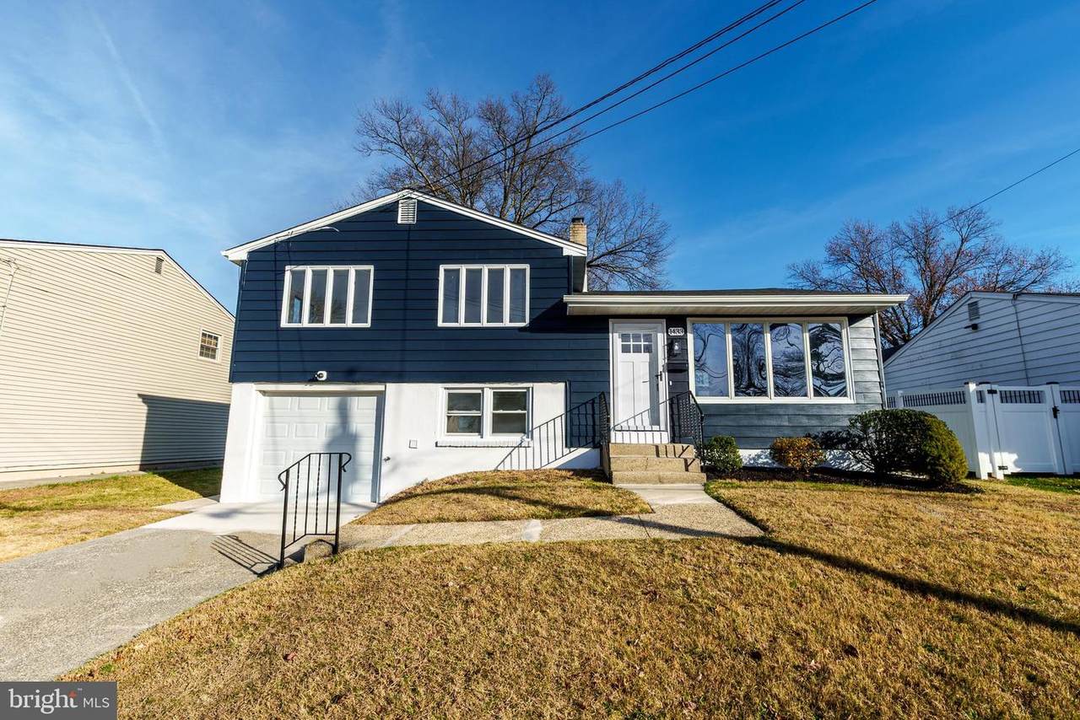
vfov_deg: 73.8
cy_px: 360
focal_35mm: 16
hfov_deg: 96.7
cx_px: 540
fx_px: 480
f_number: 14
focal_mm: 16
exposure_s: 1/60
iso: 50
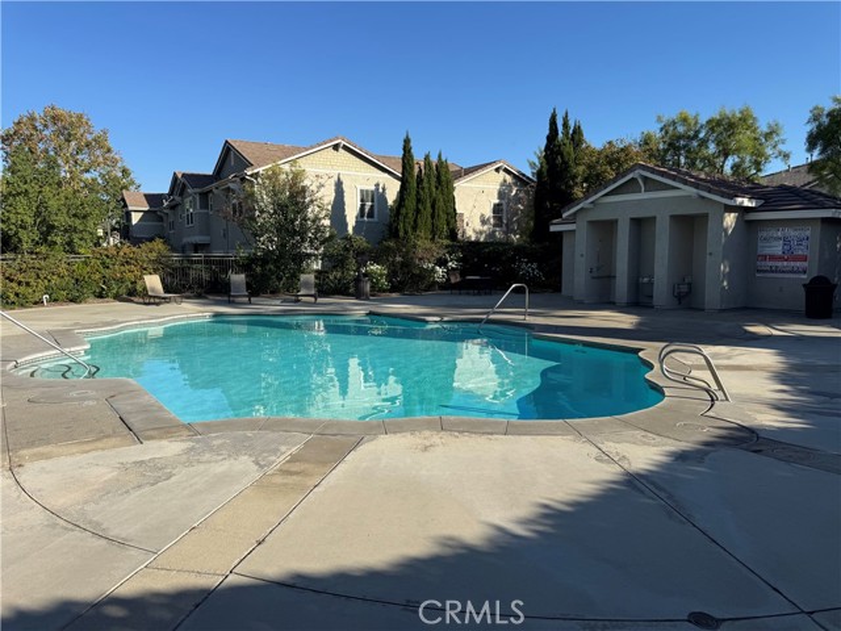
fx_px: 583
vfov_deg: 56.8
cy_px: 316
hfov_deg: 71.6
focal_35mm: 24
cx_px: 420
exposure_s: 1/4310
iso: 80
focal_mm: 6.76
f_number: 1.78
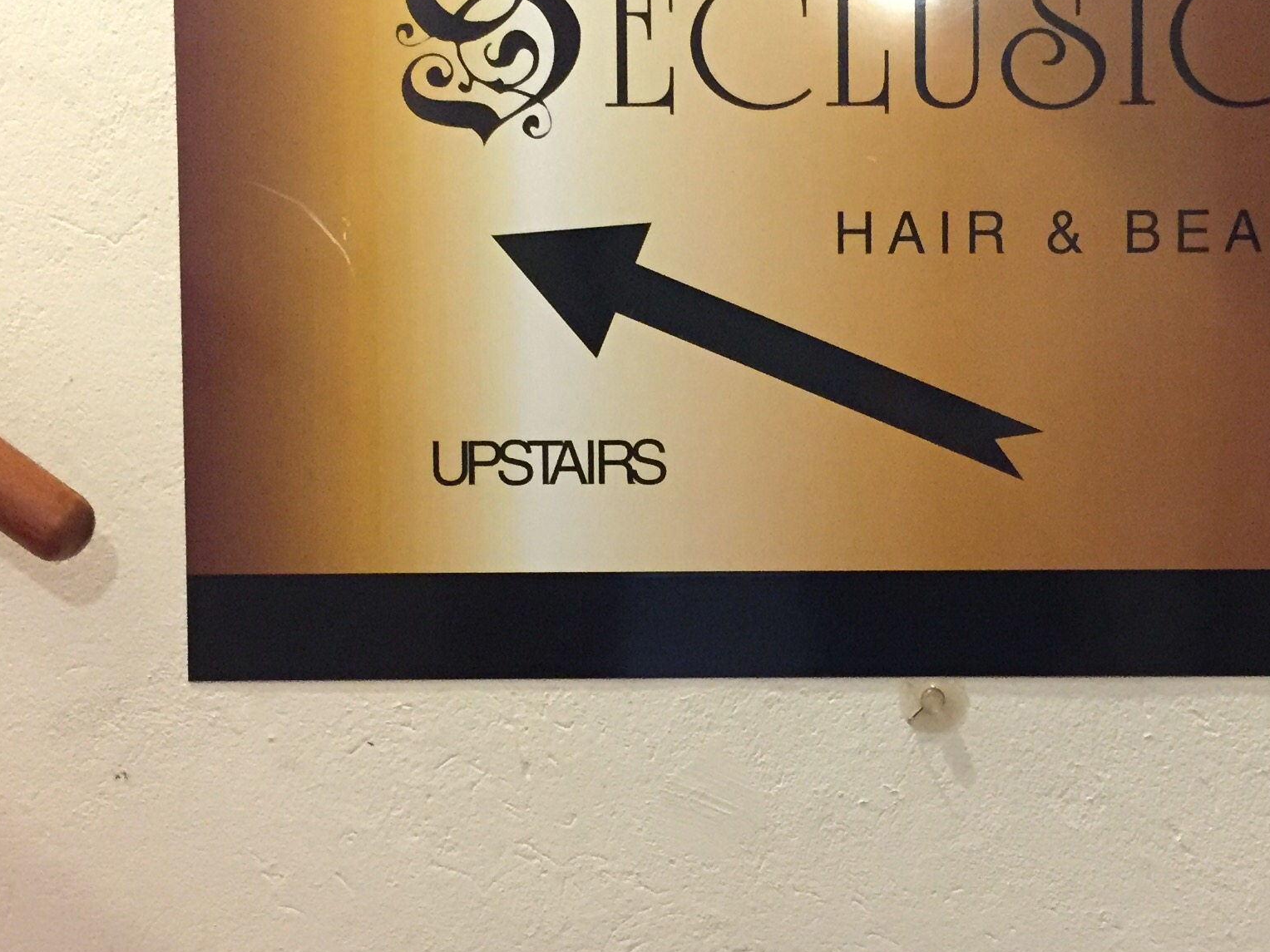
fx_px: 2274
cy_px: 530
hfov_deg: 30.9
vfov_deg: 23.6
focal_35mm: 62
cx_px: 888
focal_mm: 4.15
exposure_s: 1/17
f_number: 2.2
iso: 400
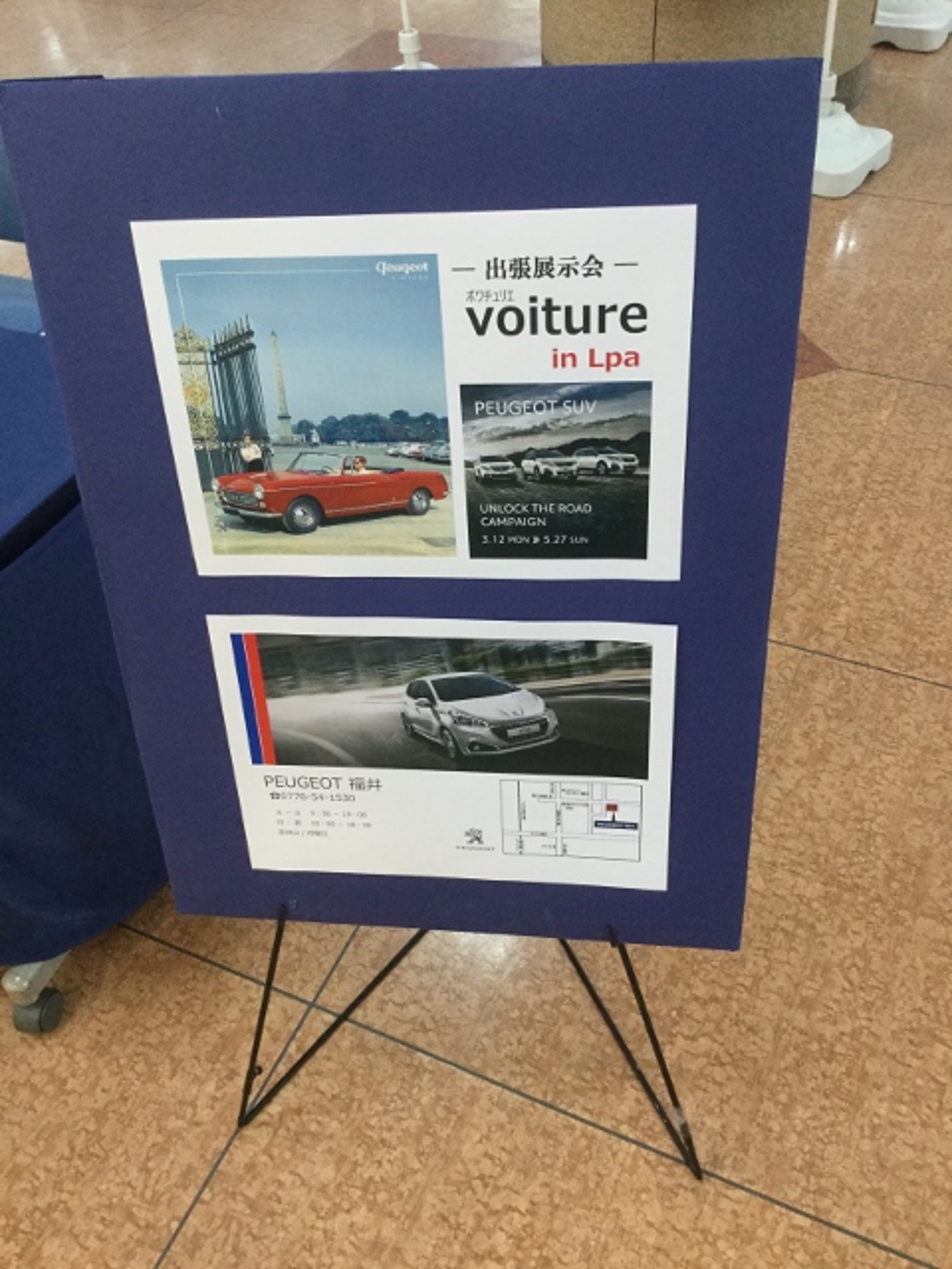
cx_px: 476
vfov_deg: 58.4
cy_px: 634
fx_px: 1137
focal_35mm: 31
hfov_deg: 45.4
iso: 50
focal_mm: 3.3
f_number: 2.4
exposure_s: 1/30
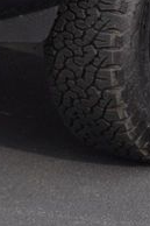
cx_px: 138
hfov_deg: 5.6
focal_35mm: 246
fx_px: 1538
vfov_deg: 8.2
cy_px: -136
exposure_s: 1/125
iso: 100
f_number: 9
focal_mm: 31
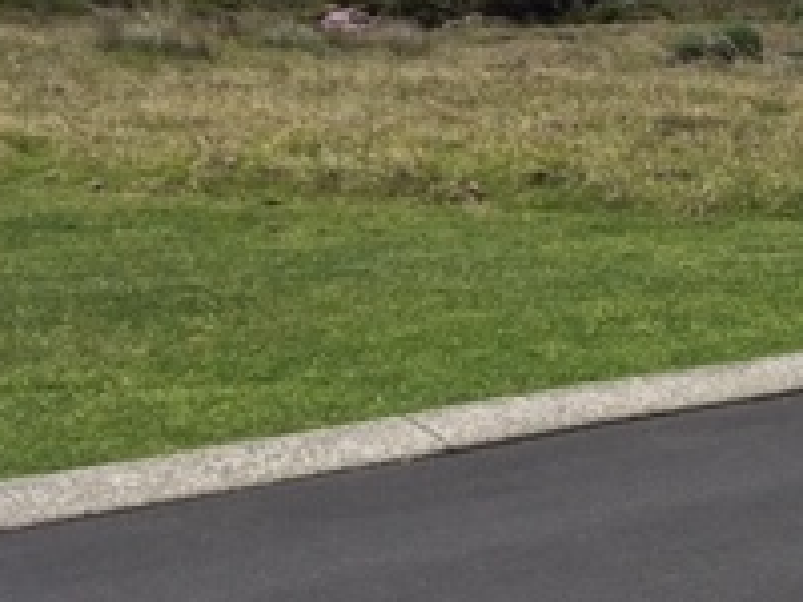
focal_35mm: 93
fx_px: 2157
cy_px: 309
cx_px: 1265
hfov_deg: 18.3
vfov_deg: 15.9
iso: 25
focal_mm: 4.15
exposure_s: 1/1923
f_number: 2.2
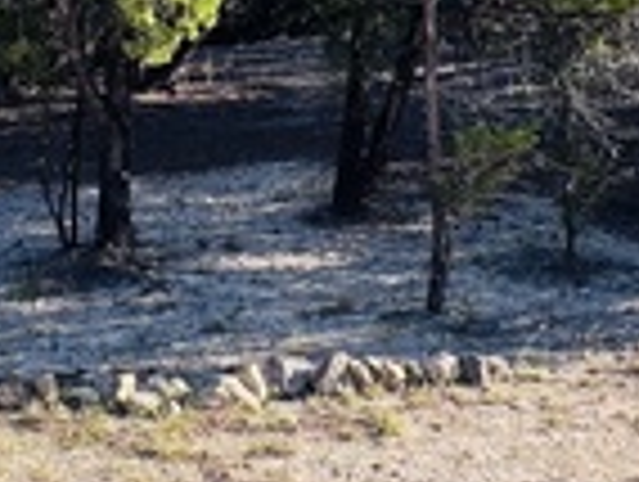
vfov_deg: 20.9
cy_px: -171
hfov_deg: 30.5
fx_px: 1165
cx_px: 225
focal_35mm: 63
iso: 40
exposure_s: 1/234
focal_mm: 2.22
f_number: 2.2
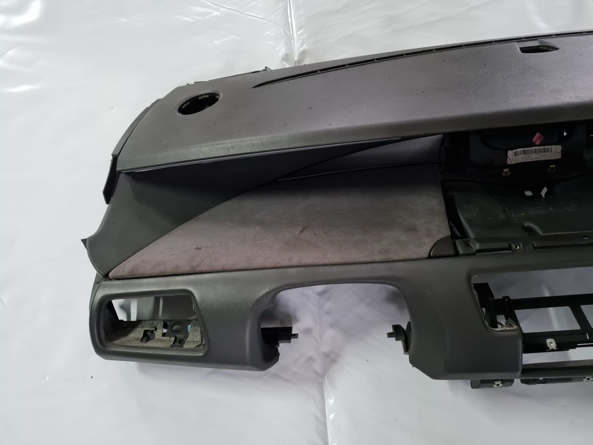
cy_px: 222
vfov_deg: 53.1
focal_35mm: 26
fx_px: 445
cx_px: 296
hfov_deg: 67.3
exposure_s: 1/33
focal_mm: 5.4
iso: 640
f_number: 1.8
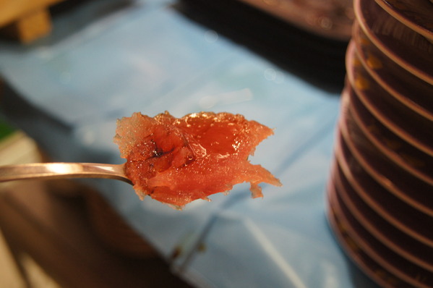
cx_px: 216
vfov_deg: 29.8
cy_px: 144
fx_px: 541
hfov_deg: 43.6
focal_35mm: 45
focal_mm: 30
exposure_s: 1/50
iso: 1000
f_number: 4.5
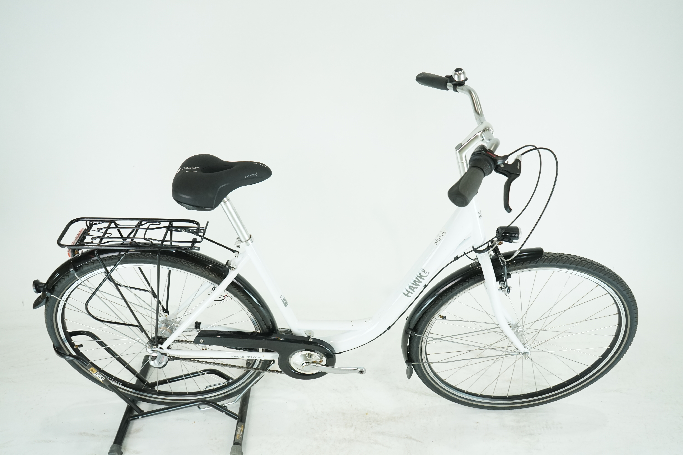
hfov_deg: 65.5
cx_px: 342
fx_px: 531
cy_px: 228
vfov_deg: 46.4
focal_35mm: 28
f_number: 5.6
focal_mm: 28
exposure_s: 1/200
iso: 1600
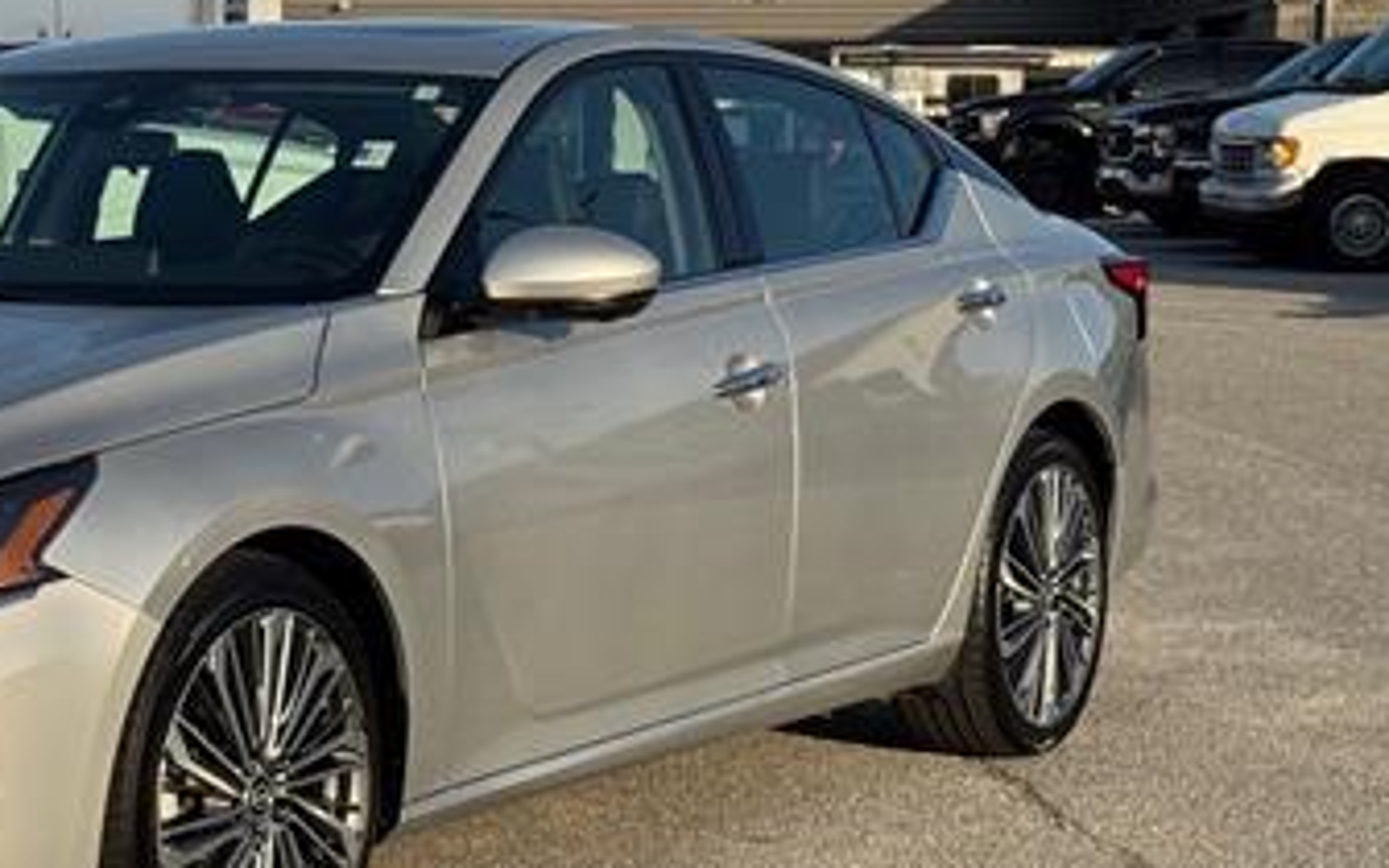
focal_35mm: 97
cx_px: 103
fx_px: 3672
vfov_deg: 13.5
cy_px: 500
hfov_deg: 20.9
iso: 64
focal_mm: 6.76
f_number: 1.78
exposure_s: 1/4608
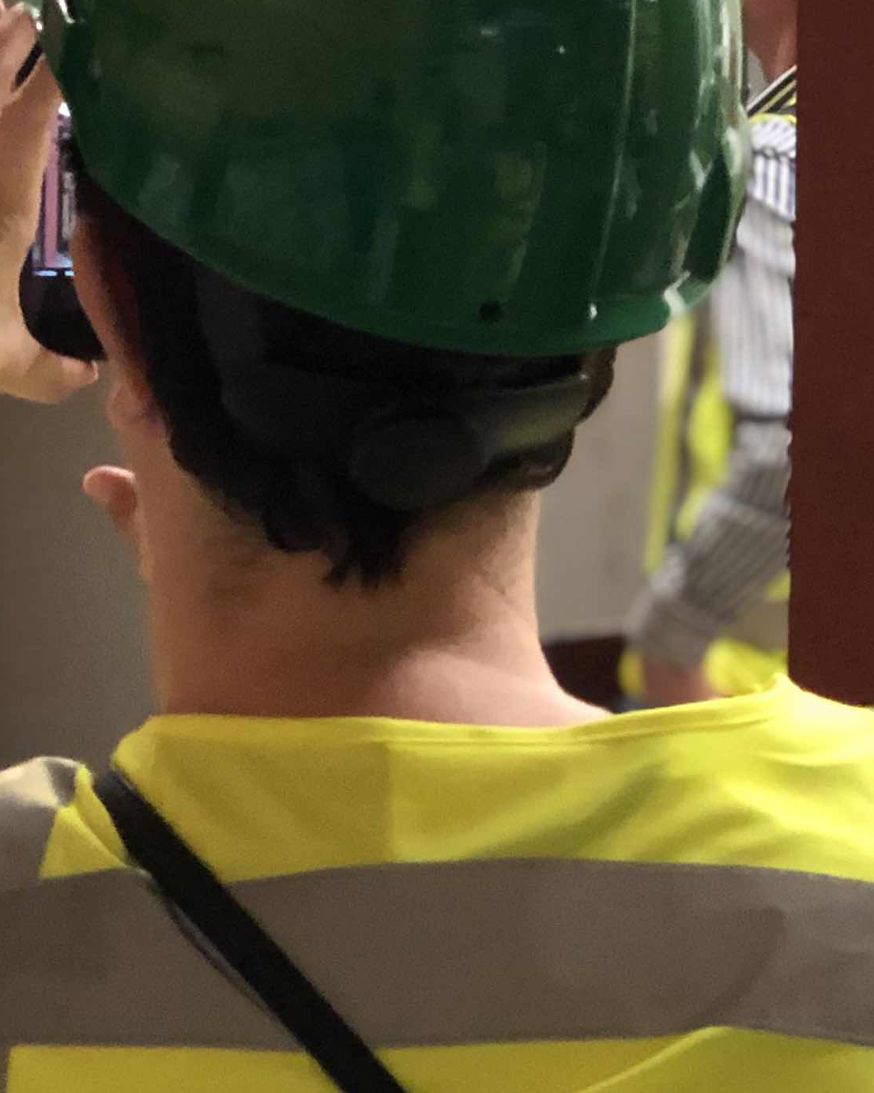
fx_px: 4786
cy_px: 428
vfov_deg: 13.0
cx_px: -85
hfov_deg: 10.3
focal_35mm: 148
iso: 160
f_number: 2.4
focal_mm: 6
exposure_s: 1/10
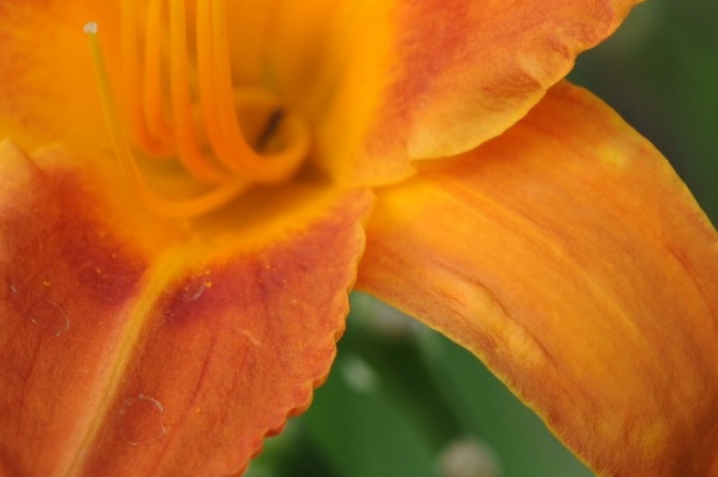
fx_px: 13627
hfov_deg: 3.0
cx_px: 213
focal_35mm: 684
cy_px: 73
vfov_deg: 2.0
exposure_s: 1/180
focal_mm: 200
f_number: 5.6
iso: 200
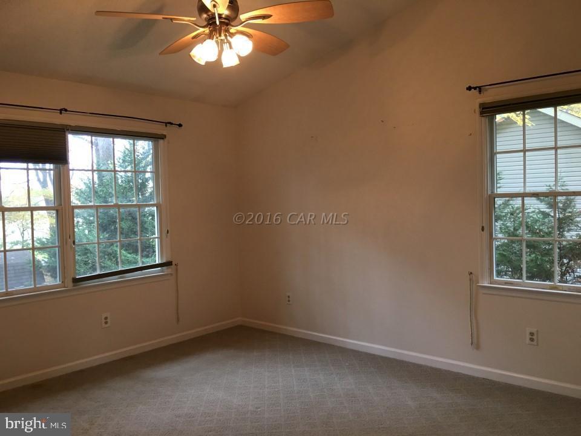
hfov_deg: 61.7
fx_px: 487
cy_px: 218
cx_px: 290
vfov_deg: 48.2
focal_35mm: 29
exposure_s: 1/15
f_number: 2.2
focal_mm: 4.15
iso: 50
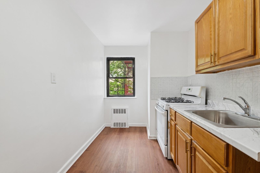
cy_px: 86
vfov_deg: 77.3
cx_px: 130
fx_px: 108
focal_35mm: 15
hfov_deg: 100.4
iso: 640
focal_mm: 15
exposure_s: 1/8
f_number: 14
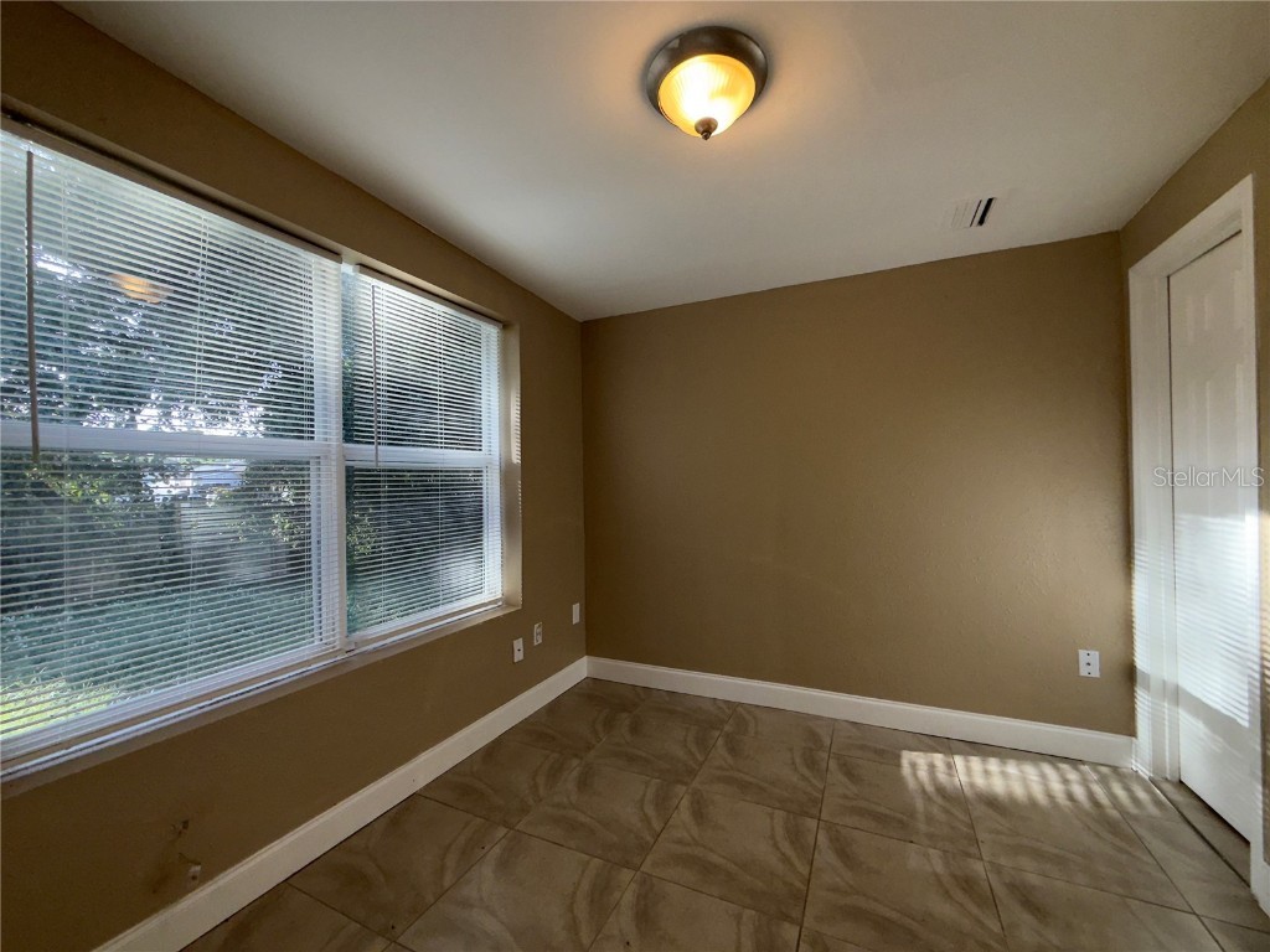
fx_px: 514
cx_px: 635
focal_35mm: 14
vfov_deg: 85.7
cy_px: 476
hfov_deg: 102.1
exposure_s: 1/122
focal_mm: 2.22
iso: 40
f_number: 2.2
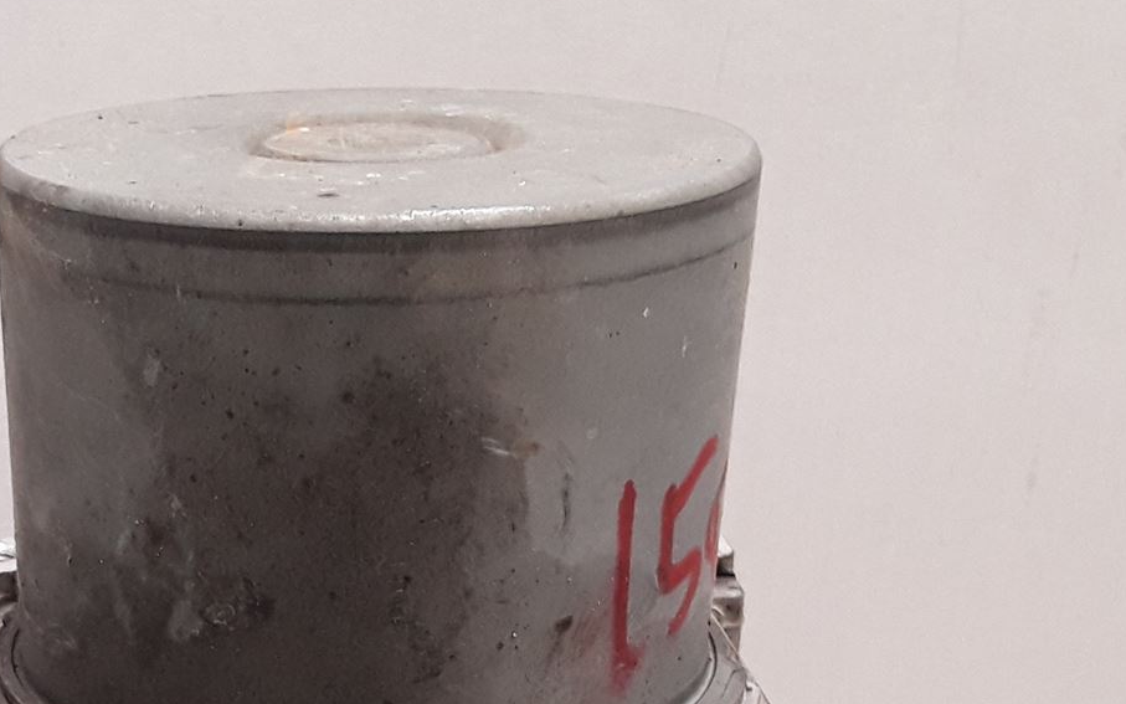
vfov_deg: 18.0
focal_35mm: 67
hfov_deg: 29.7
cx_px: 187
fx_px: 2056
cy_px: 935
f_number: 1.9
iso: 50
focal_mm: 2.91
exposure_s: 1/50
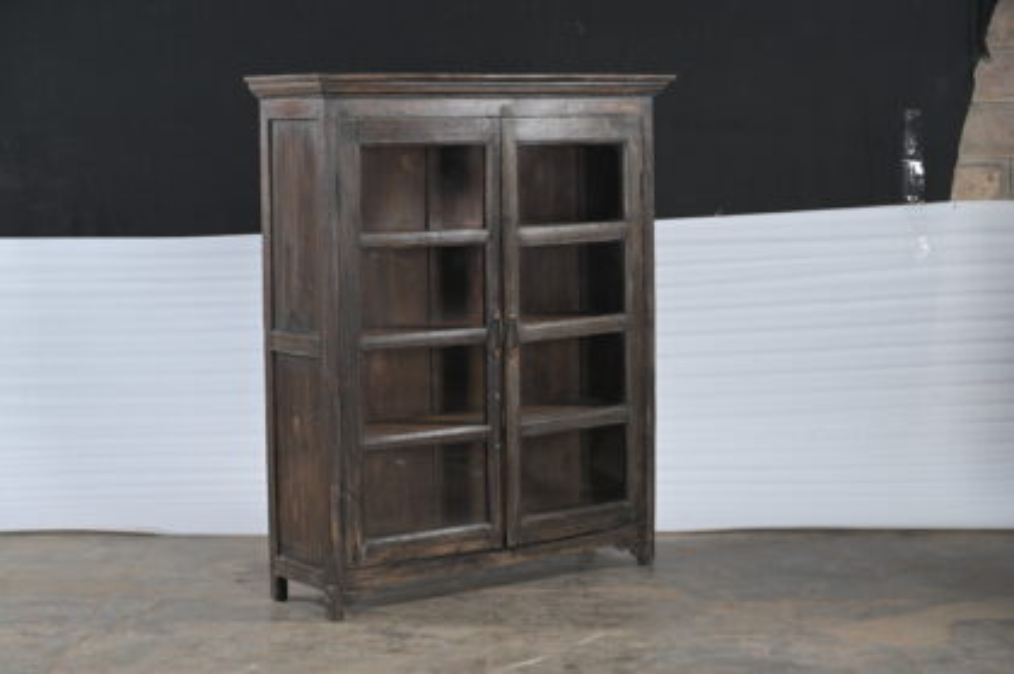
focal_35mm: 70
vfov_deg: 19.4
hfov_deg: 28.9
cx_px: 507
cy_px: 337
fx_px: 1969
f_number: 6.3
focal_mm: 70
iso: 200
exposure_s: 1/160
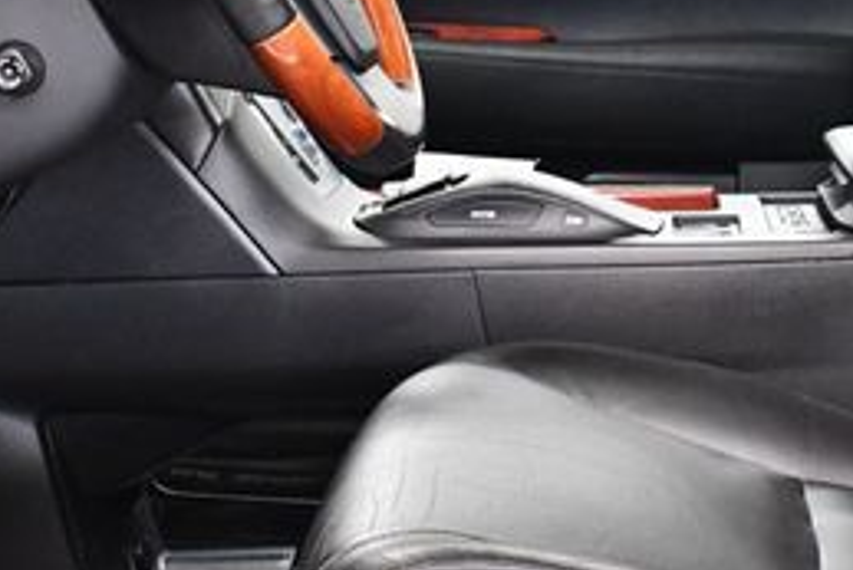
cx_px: 540
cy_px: 231
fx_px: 2110
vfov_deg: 15.4
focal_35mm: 89
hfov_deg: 22.8
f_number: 3.5
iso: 3200
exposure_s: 1/60
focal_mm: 18
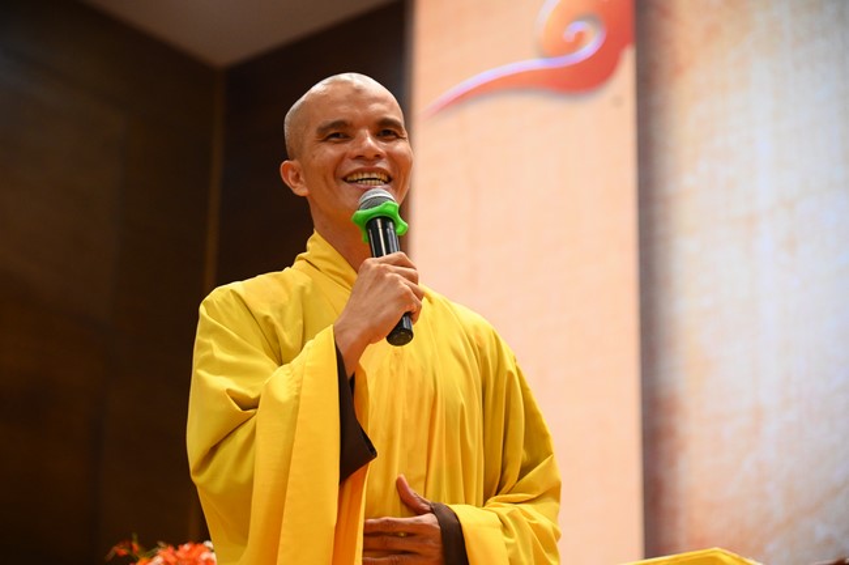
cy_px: 282
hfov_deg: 22.2
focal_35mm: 92
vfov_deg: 14.8
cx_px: 424
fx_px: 2167
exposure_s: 1/160
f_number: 4
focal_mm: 92
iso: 4000
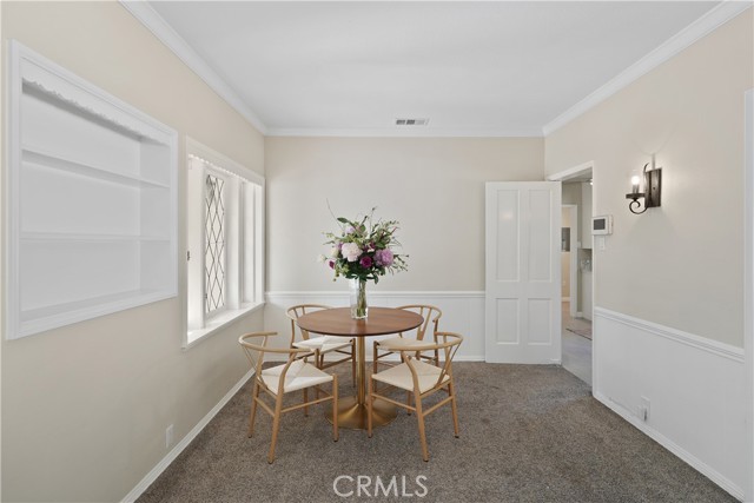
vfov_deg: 70.5
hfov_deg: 93.3
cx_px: 377
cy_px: 252
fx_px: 356
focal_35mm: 17
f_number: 4
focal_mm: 17
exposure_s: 1/15
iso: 320
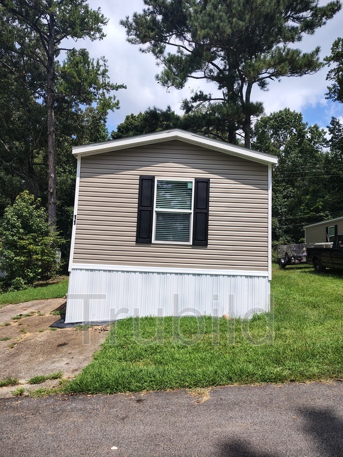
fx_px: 317
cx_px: 172
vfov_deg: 71.6
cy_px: 228
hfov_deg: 56.8
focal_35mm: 24
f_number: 1.8
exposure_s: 1/1774
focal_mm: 5.56
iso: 100
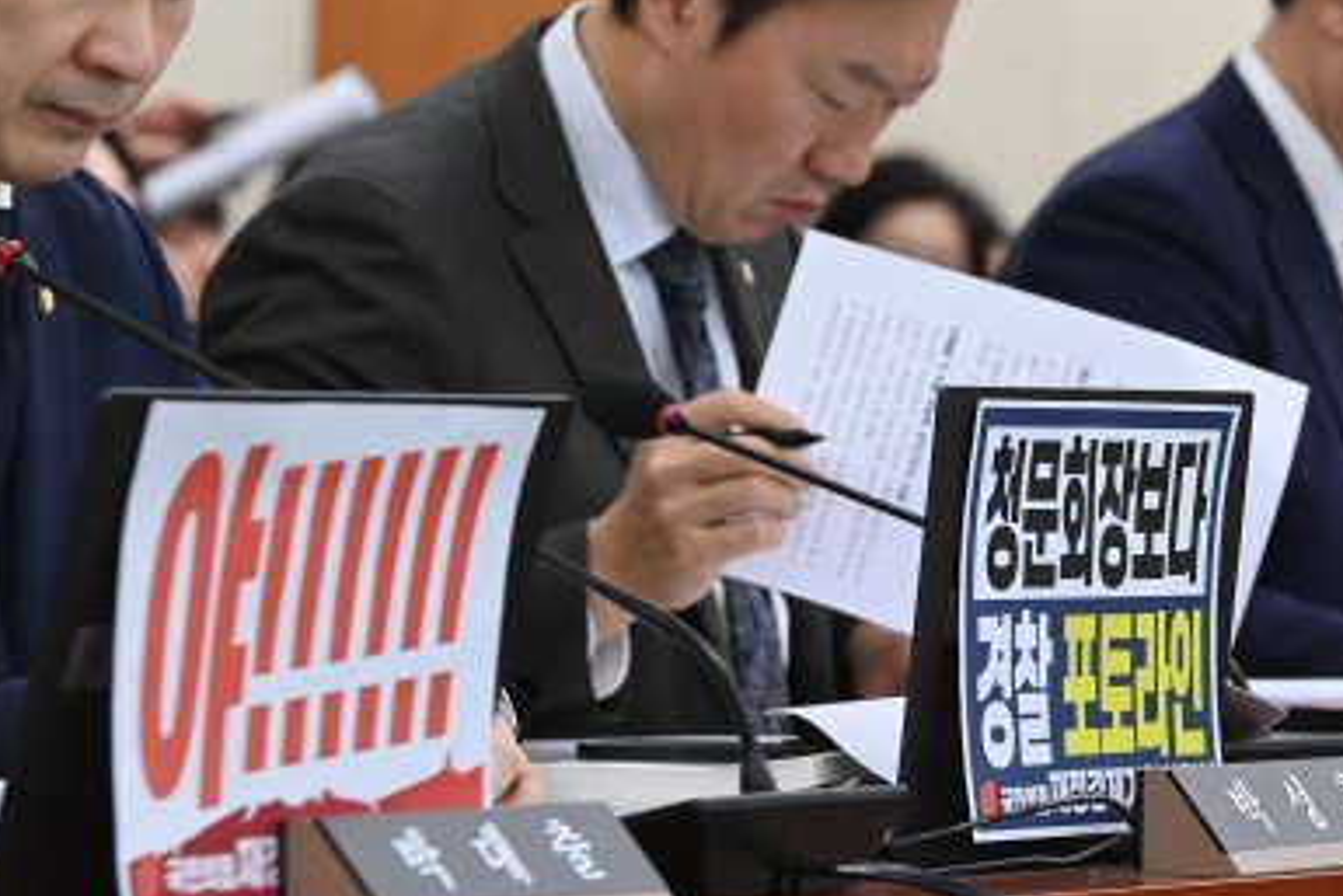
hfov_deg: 7.6
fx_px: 10076
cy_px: 357
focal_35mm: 270
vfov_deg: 5.1
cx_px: 1144
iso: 3200
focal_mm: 130
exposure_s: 1/250
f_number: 5.6
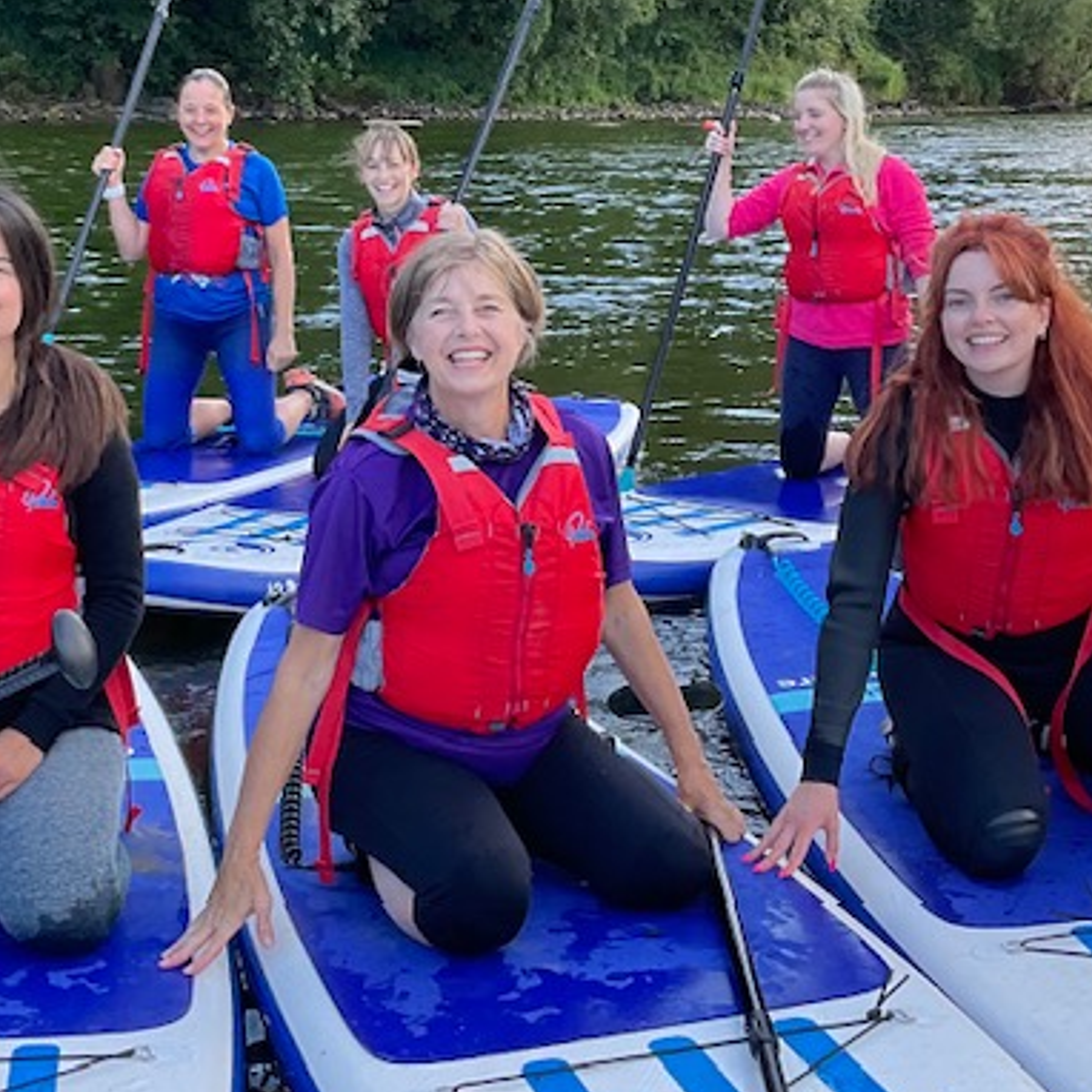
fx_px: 1535
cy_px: 620
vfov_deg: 39.1
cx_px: 452
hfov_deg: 39.0
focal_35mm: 43
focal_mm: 3
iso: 16
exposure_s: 1/198
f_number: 1.8
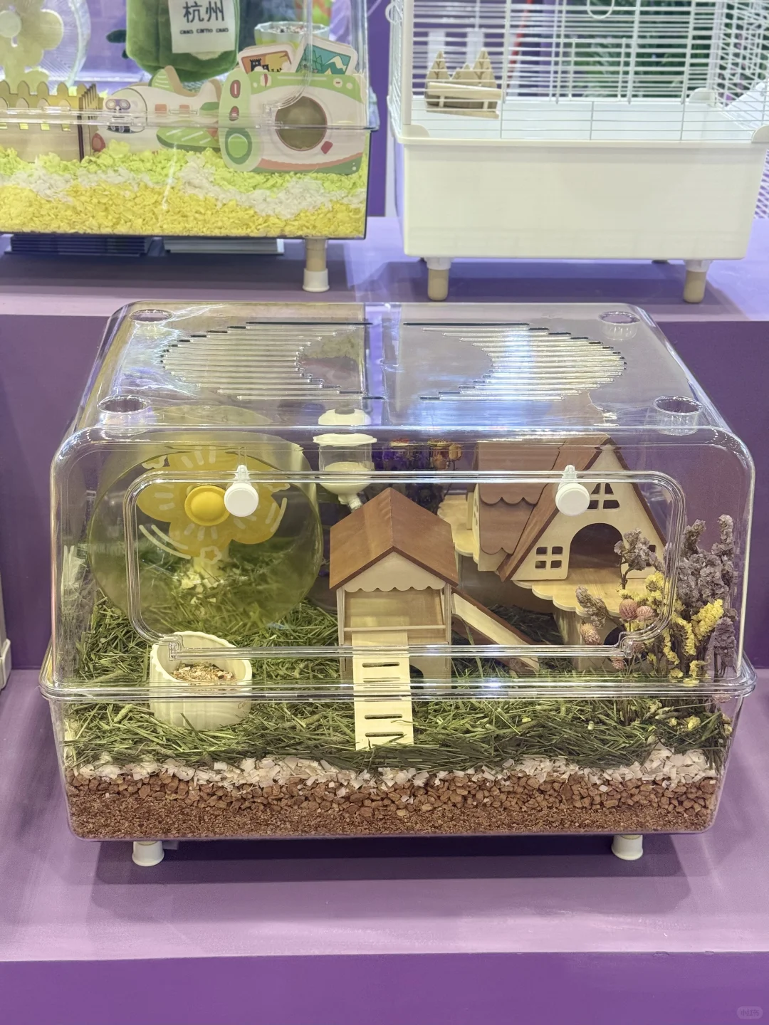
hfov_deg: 30.3
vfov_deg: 39.7
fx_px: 1422
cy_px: 512
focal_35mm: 48
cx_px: 384
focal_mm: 6.76
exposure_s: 1/100
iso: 80
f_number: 1.78
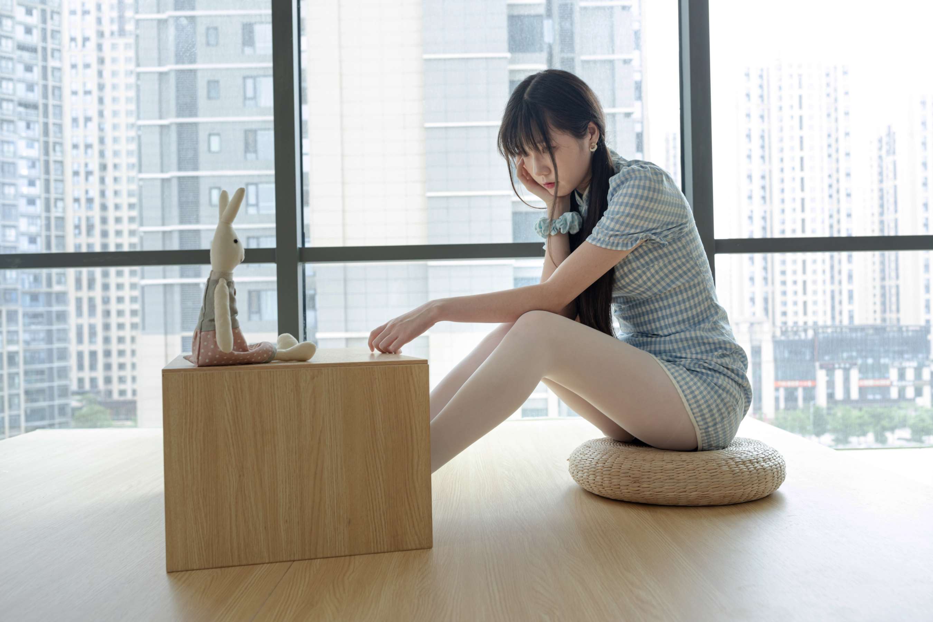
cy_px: 311
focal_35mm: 34
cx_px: 466
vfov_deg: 38.9
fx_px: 881
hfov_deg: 55.8
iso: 250
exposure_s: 1/60
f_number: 5
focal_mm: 35
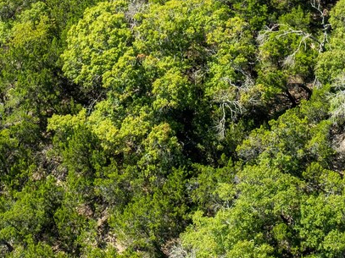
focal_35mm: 85
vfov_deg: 15.7
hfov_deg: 22.9
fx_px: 847
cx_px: 107
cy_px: -150
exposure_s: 1/3200
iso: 120
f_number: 2.8
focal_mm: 12.29
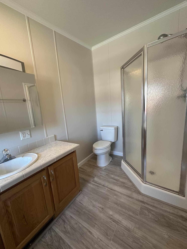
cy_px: 124
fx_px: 101
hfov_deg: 85.7
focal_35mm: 14
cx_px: 94
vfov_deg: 102.1
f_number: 2.2
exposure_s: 1/90
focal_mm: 2.22
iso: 320
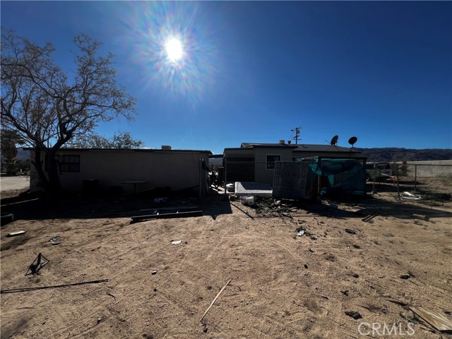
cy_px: 170
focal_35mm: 13
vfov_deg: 89.9
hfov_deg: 106.2
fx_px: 170
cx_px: 226
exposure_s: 1/4587
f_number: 1.8
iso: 40
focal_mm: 1.57
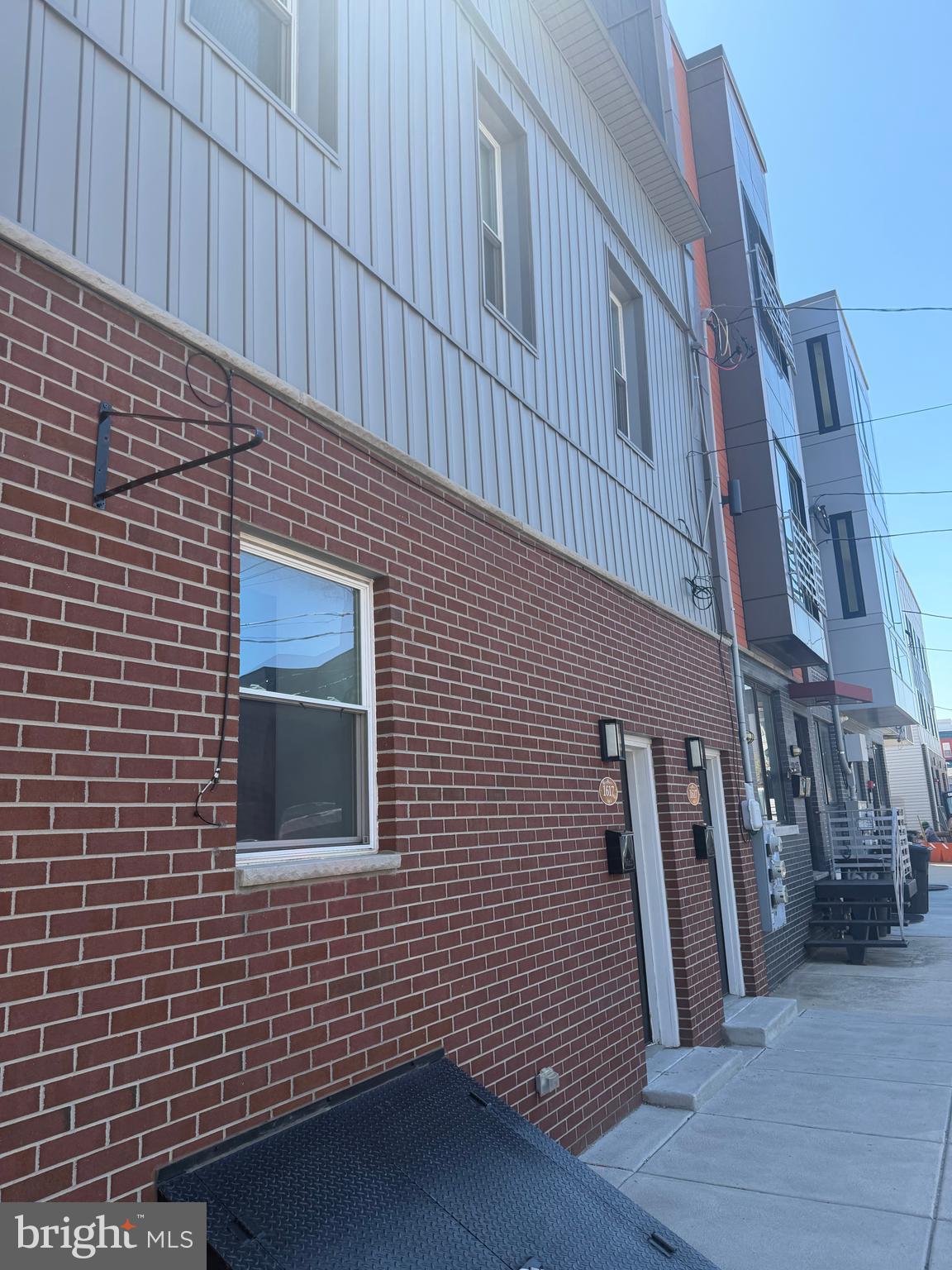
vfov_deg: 71.6
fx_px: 880
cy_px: 635
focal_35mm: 24
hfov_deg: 56.8
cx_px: 476
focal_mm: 6.76
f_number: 1.78
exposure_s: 1/1553
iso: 100
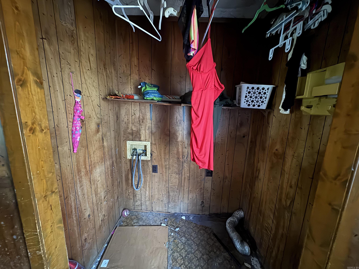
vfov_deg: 85.7
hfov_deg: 102.1
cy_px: 134
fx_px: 145
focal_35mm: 14
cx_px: 180
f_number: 2.2
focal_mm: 2.22
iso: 1600
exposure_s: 1/8
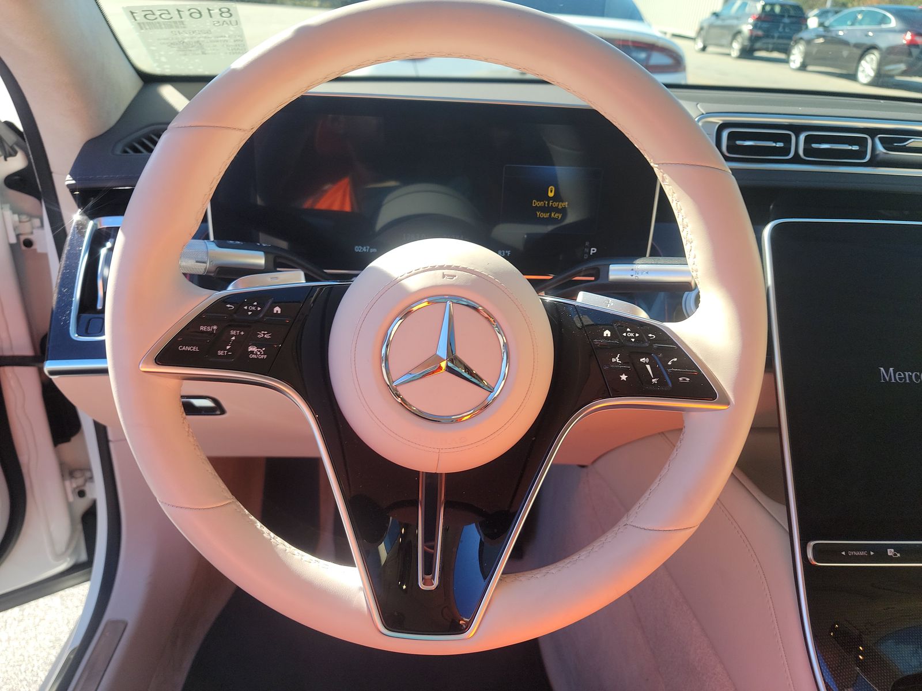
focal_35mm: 24
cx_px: 461
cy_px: 346
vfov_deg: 56.8
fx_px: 639
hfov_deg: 71.6
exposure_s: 1/145
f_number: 1.8
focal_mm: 6.7
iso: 50
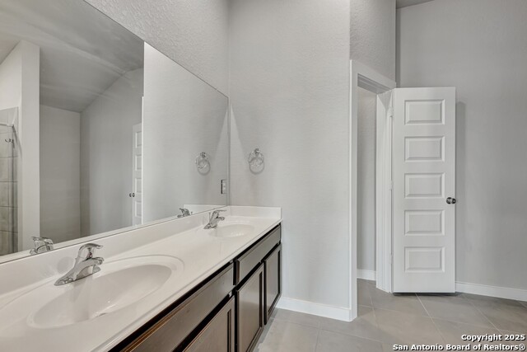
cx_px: 264
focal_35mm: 14
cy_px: 176
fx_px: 205
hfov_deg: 104.2
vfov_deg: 81.2
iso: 100
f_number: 9
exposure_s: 1.3
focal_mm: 14
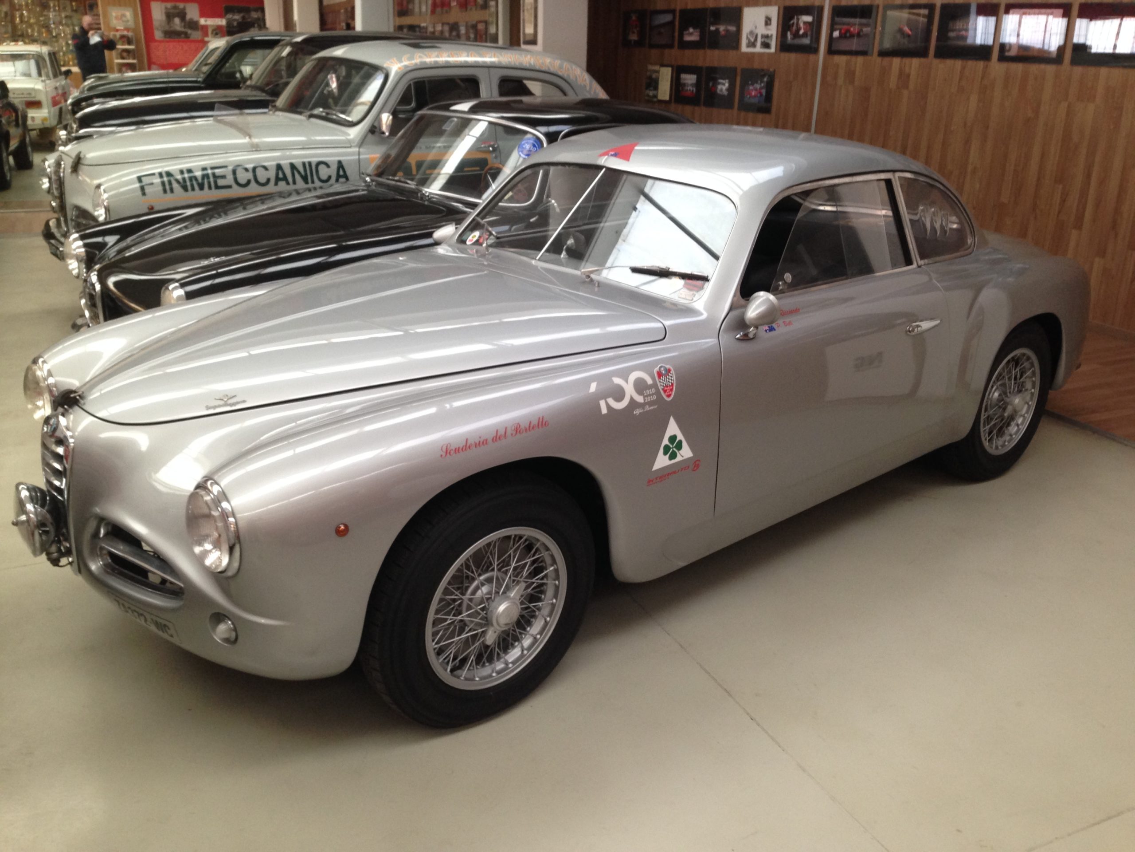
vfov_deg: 42.9
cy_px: 426
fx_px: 1082
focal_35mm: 33
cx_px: 568
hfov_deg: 55.4
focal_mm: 4.12
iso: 100
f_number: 2.4
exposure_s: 1/20
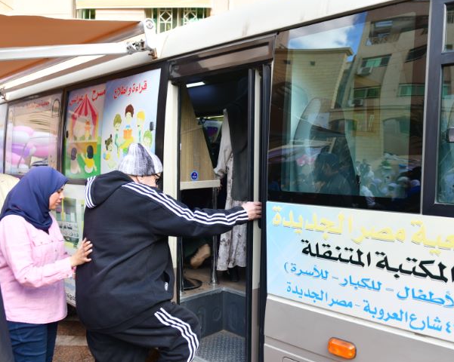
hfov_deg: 58.5
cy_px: 193
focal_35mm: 30
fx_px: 403
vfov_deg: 48.4
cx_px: 266
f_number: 3.2
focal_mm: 24
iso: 64
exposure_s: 1/160
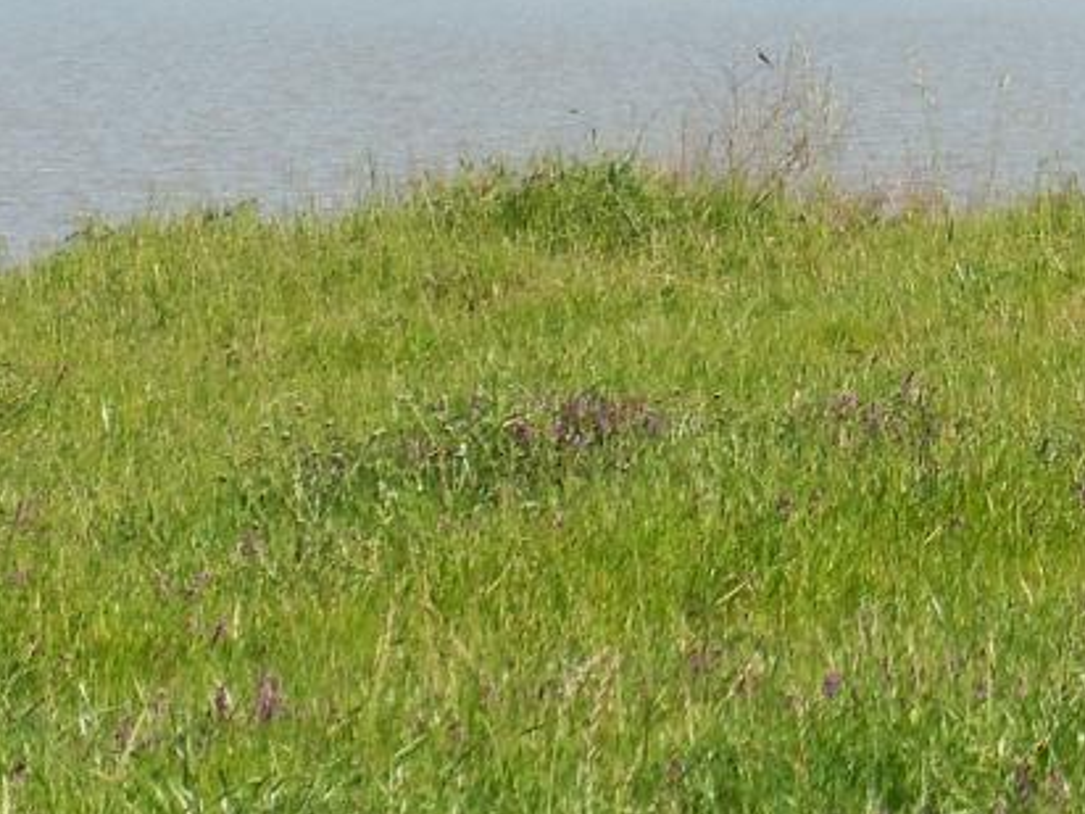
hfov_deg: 2.8
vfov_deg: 2.1
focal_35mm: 702
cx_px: 1527
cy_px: -54
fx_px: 22003
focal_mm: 34.4
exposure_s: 1/400
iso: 125
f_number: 5.5
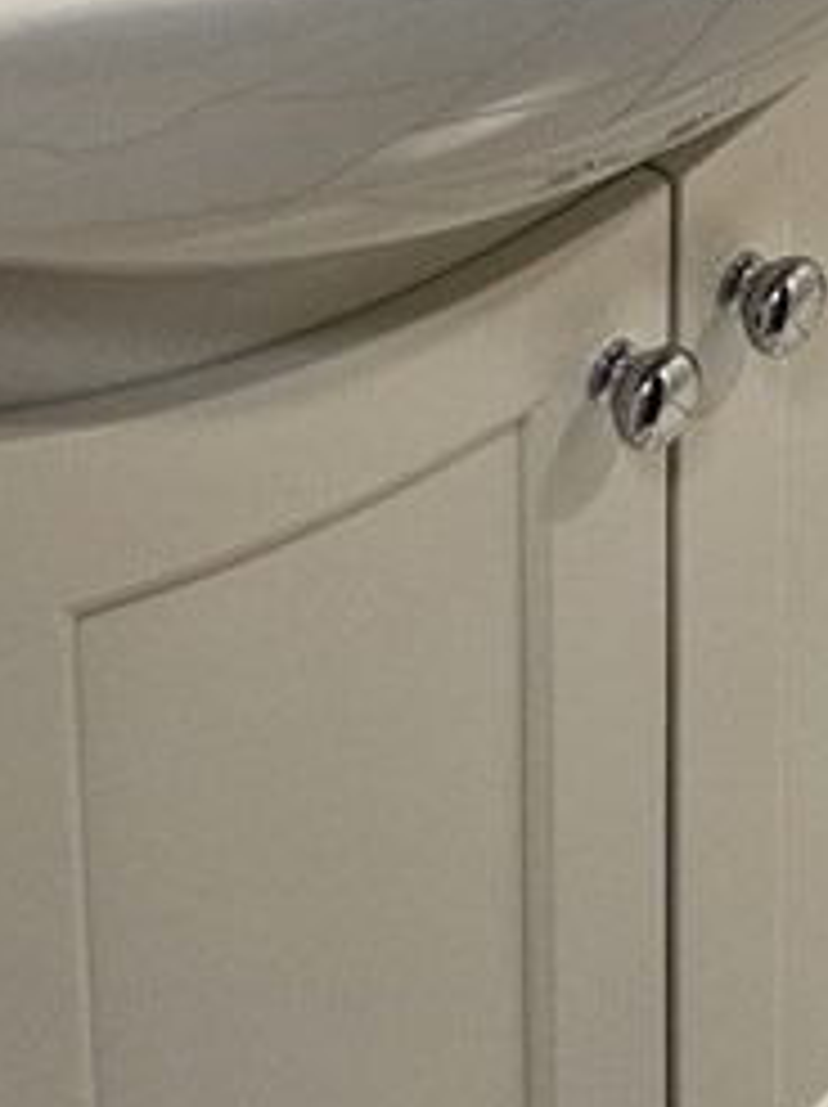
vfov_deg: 15.4
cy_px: -1130
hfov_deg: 13.5
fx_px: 3227
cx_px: 1372
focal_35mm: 101
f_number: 1.7
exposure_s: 1/120
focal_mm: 6.3
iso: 125
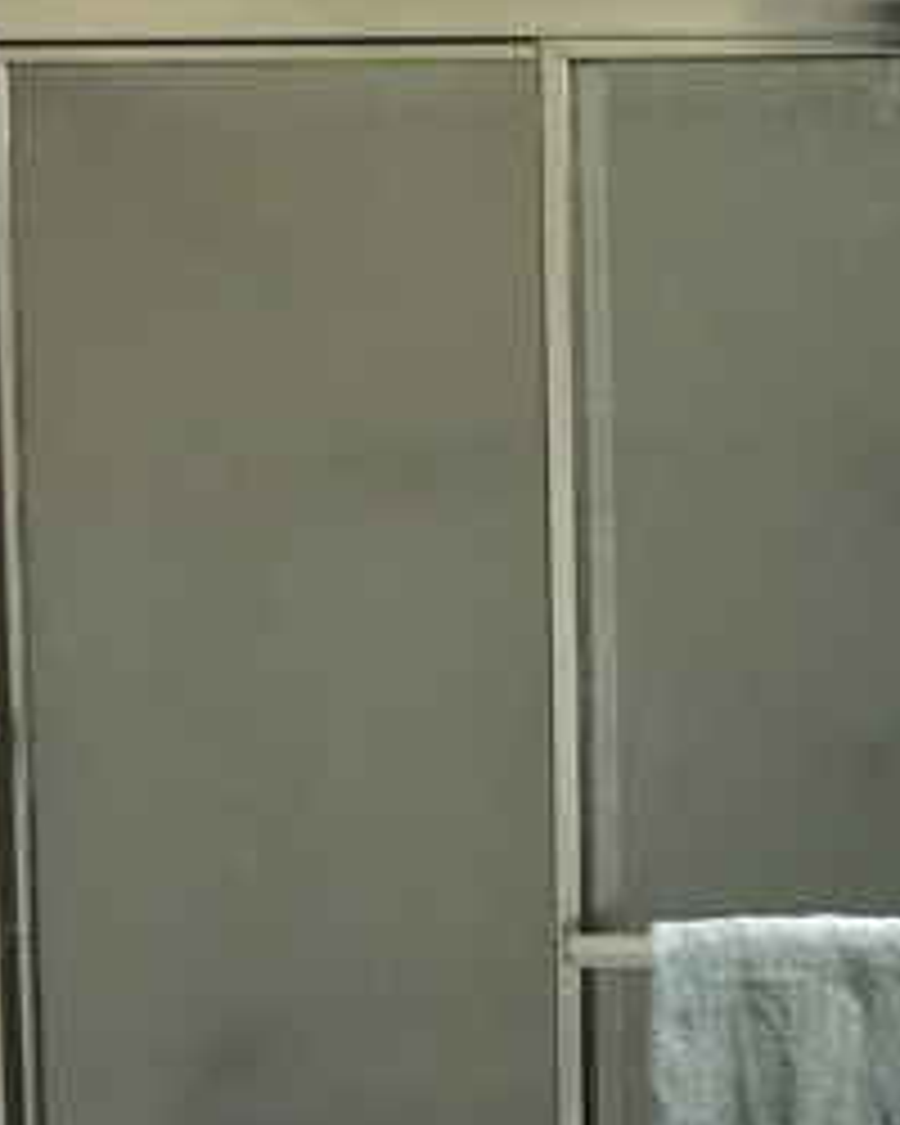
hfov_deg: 17.8
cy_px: 526
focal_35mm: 84
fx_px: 2797
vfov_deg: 22.7
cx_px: 940
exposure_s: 1/40
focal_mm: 3.99
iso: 25
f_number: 1.8
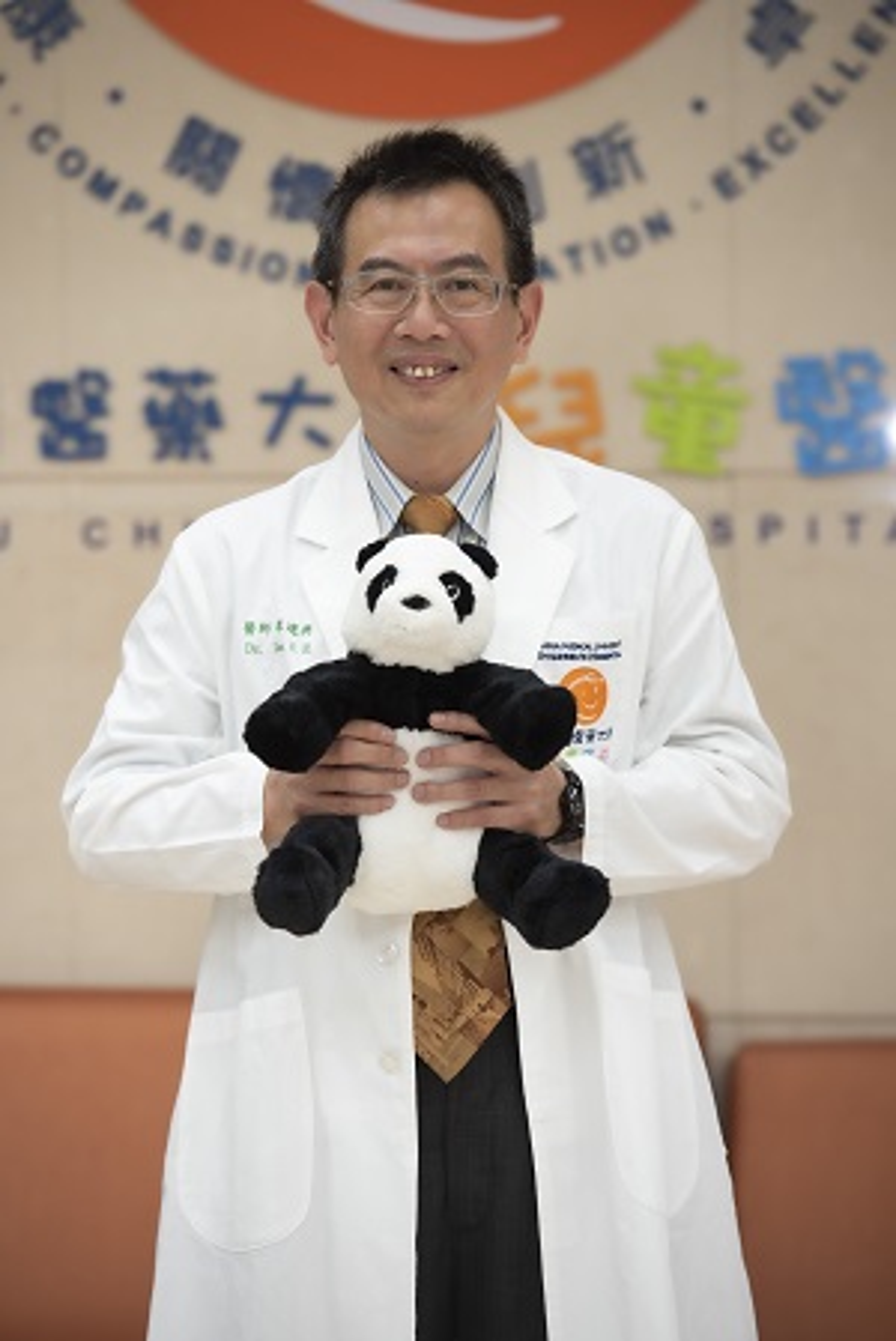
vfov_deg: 13.7
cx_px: 448
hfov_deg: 9.2
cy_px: 670
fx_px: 5591
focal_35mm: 150
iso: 800
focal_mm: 150
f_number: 4
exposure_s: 1/160
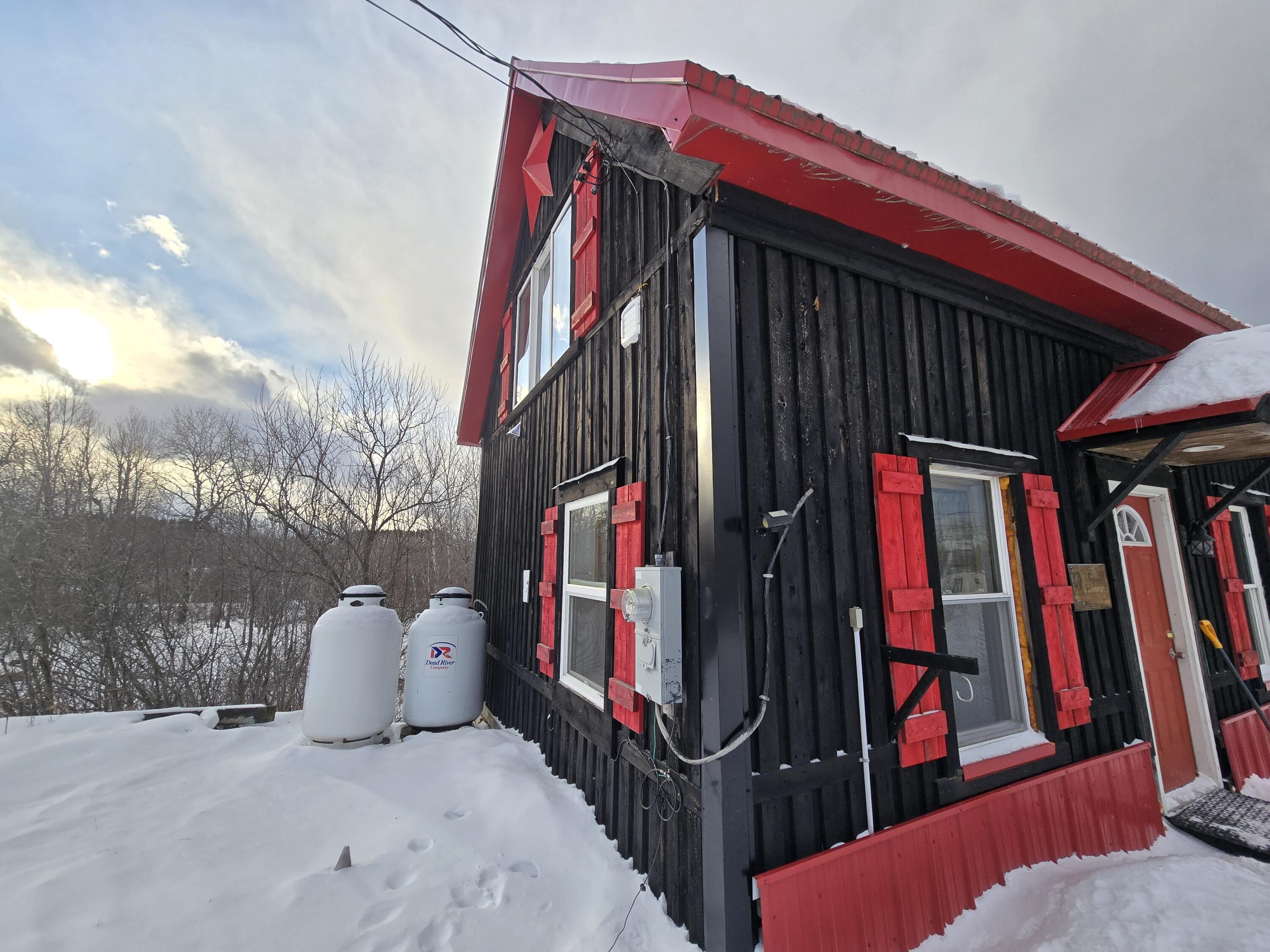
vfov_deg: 89.9
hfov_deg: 106.2
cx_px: 635
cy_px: 476
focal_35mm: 13
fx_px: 477
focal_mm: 2.2
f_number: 2.2
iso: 50
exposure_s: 1/1418
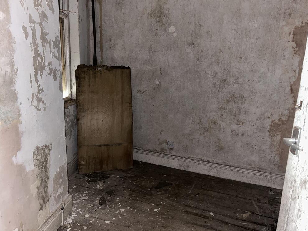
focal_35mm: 27
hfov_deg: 65.3
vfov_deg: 51.4
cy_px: 114
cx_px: 159
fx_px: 240
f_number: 1.5
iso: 100
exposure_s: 1/4
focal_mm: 5.7
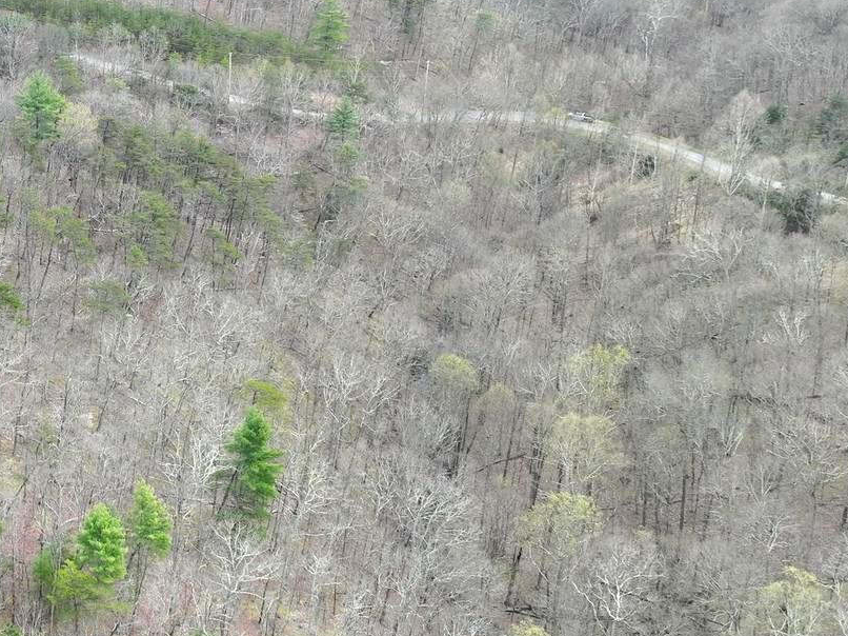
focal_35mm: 61
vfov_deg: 23.9
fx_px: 1494
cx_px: -104
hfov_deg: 28.5
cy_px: 203
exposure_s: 1/1000
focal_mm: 12.29
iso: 410
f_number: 2.8
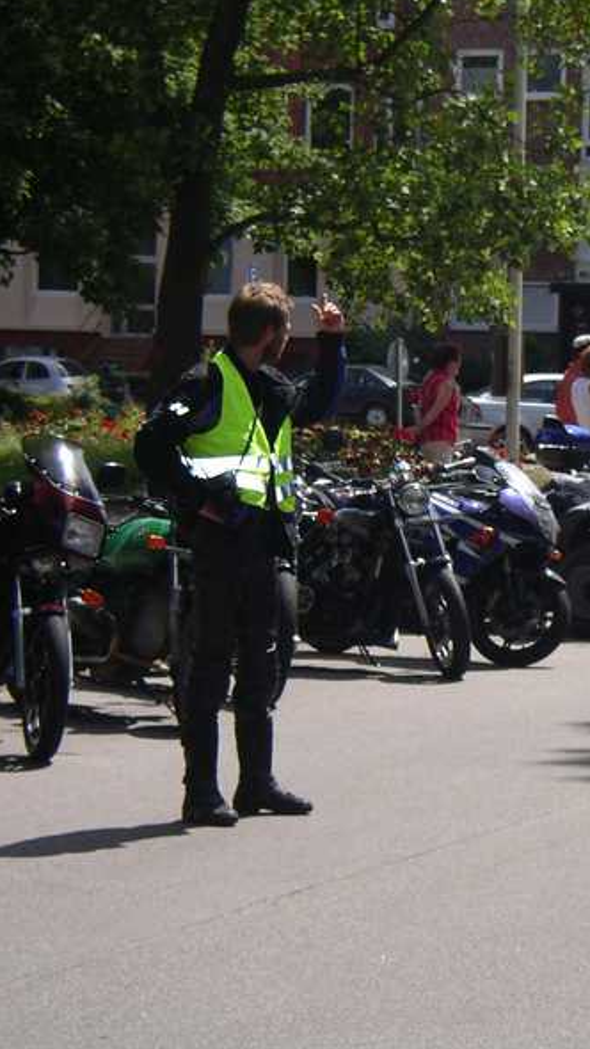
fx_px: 3531
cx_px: 423
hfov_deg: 9.5
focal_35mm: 127
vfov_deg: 16.9
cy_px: 517
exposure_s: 1/500
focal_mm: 13.3
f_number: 3.7
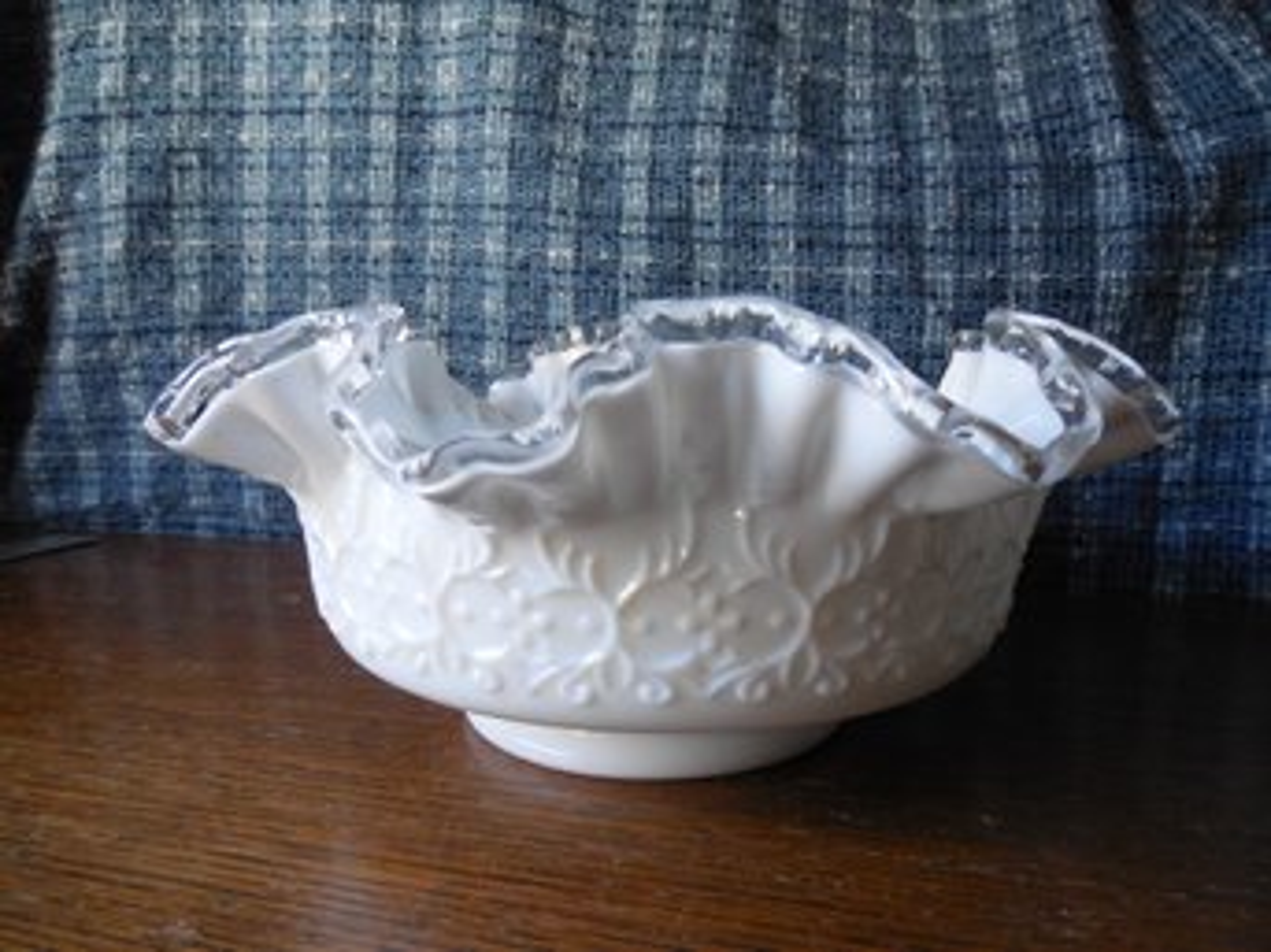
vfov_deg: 54.9
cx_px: 636
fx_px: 918
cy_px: 476
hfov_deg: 69.4
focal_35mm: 25
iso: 400
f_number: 3.3
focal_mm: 4.5
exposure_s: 1/30
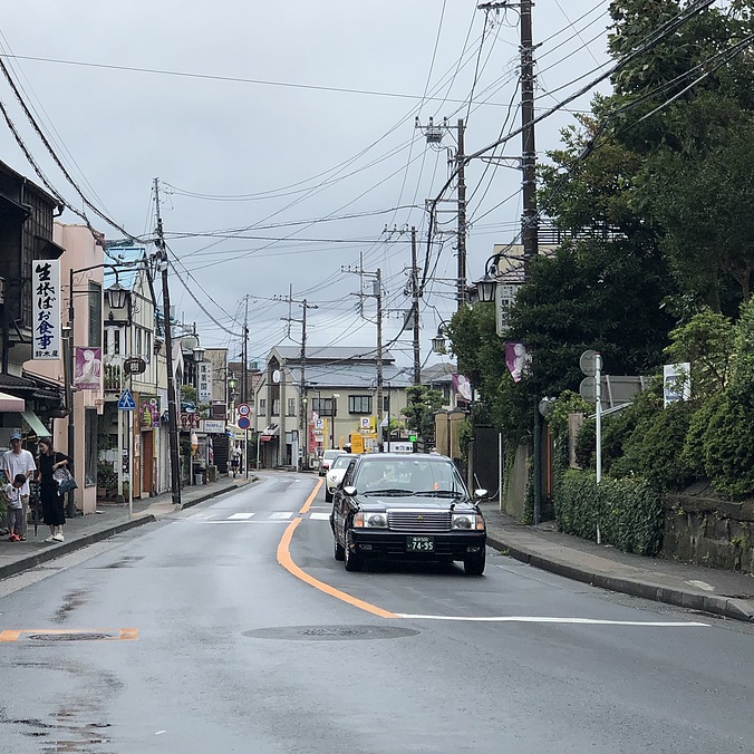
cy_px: 309
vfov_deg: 19.9
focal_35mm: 87
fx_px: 2144
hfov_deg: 19.8
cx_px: 162
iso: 16
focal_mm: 6
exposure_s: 1/738
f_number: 2.4
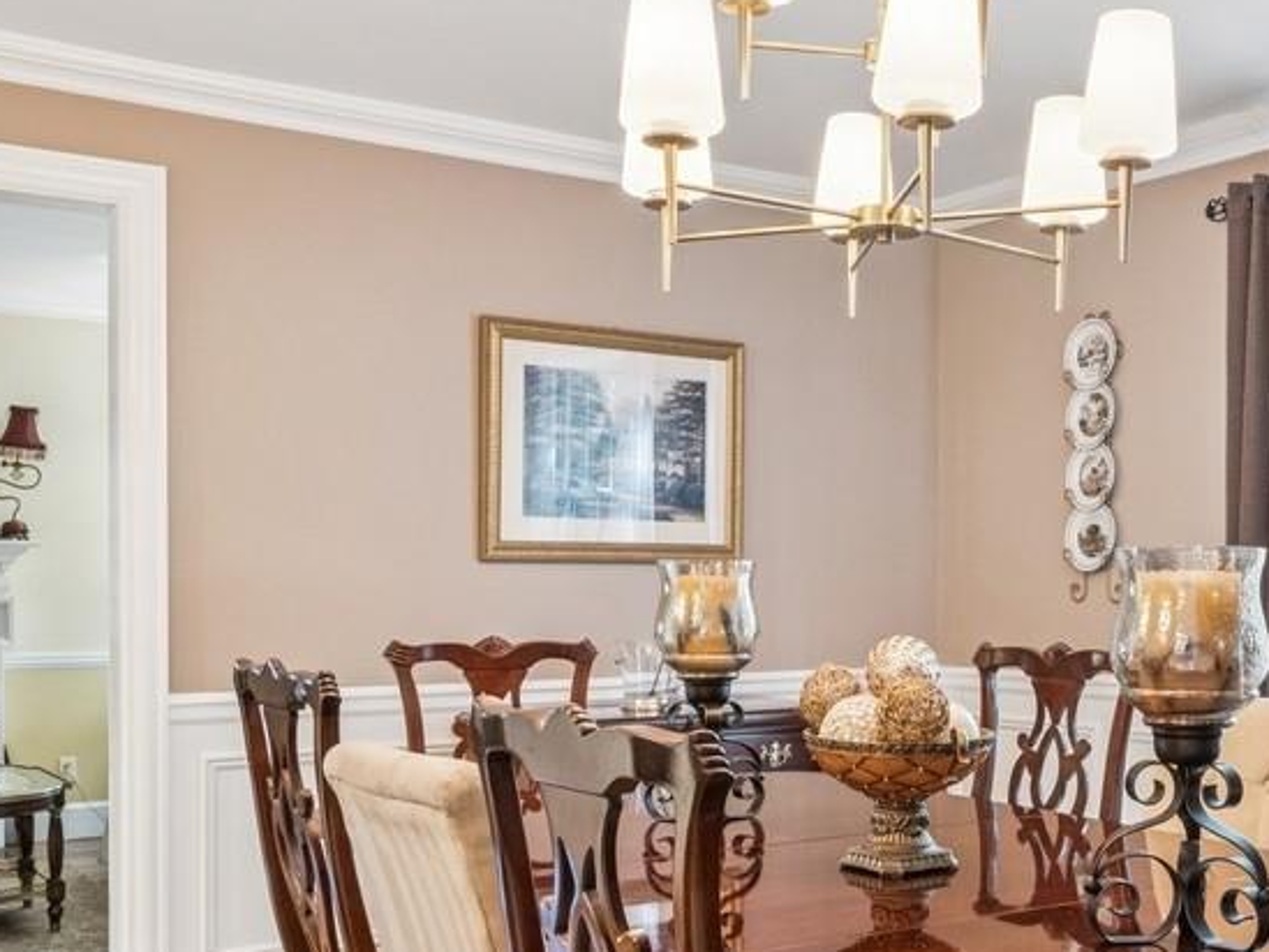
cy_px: 589
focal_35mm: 42
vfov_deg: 34.2
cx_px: 911
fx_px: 1540
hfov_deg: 43.7
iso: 640
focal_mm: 15
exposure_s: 1/2
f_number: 14
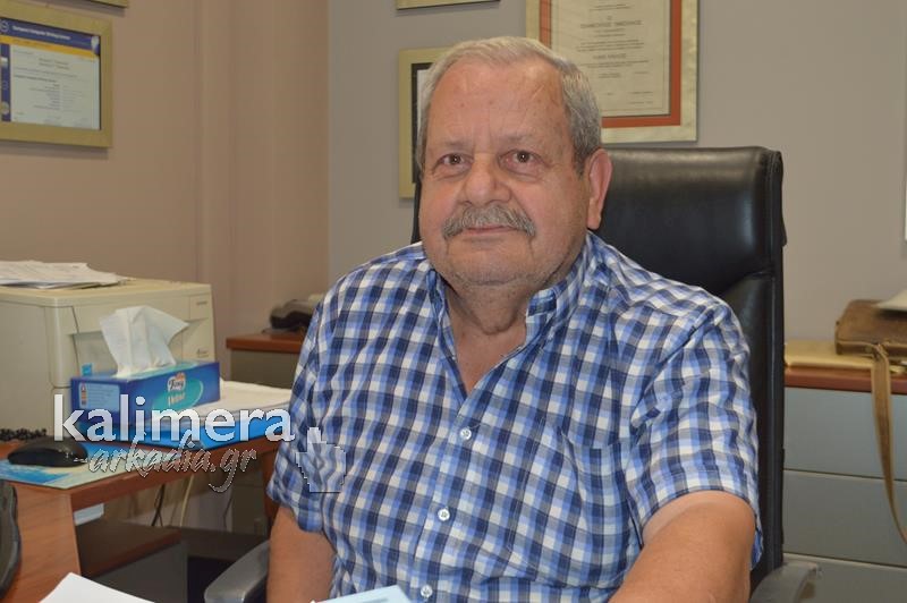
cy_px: 302
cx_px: 454
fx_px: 1208
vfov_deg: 28.0
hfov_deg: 41.1
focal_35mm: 48
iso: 900
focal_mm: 32
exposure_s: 1/60
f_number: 4.8
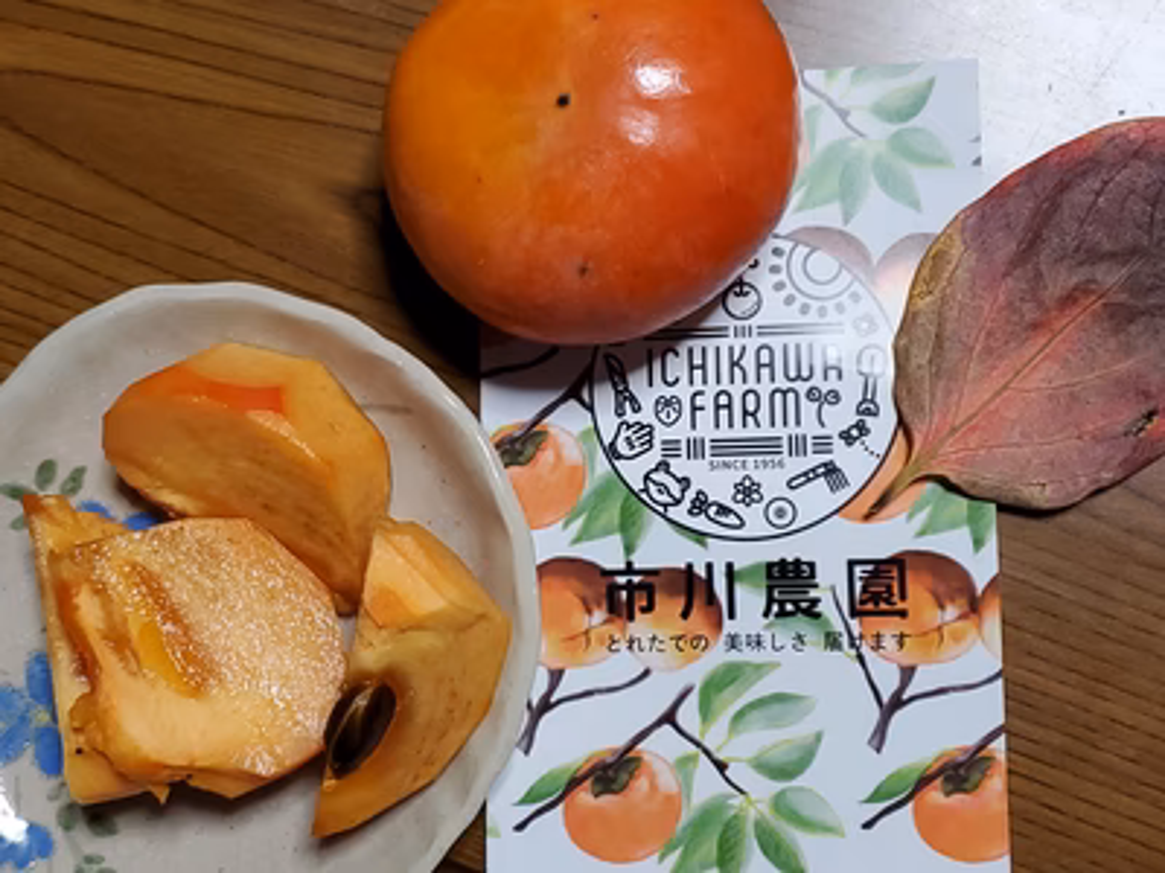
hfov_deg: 67.3
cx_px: 582
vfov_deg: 53.1
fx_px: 875
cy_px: 436
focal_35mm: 26
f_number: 1.5
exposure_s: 1/60
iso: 93
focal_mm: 4.3
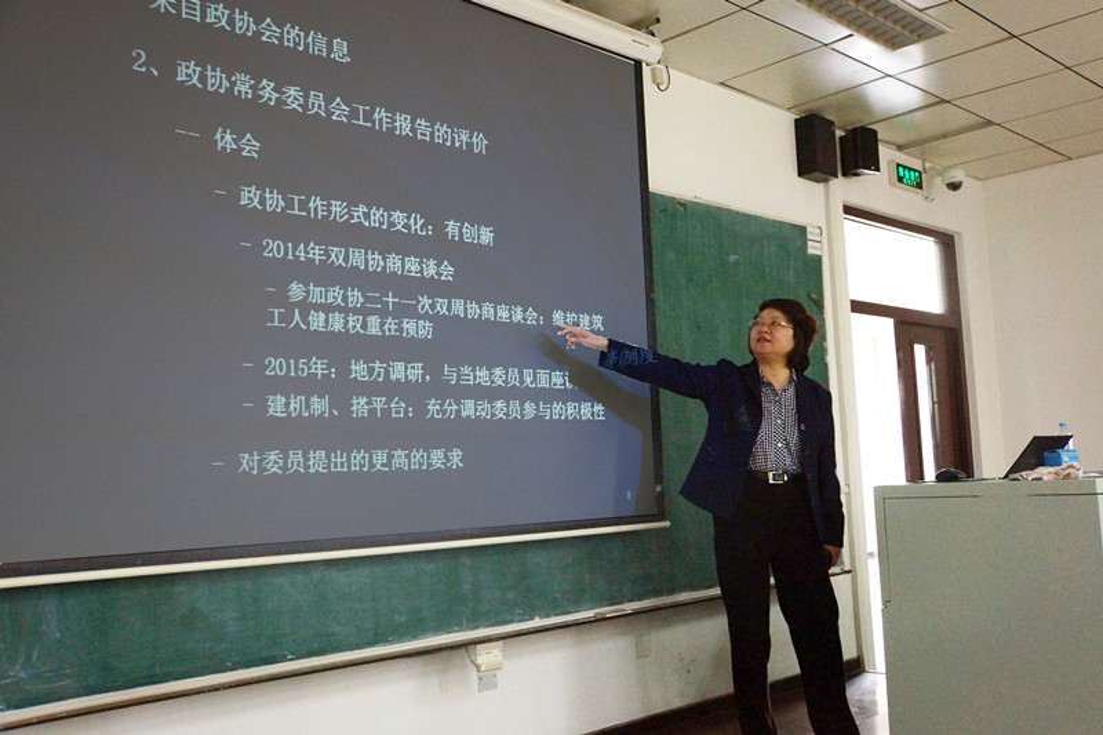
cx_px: 552
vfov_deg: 38.9
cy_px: 368
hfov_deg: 55.8
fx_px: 1041
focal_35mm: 34
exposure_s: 1/60
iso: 1250
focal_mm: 23
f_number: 4
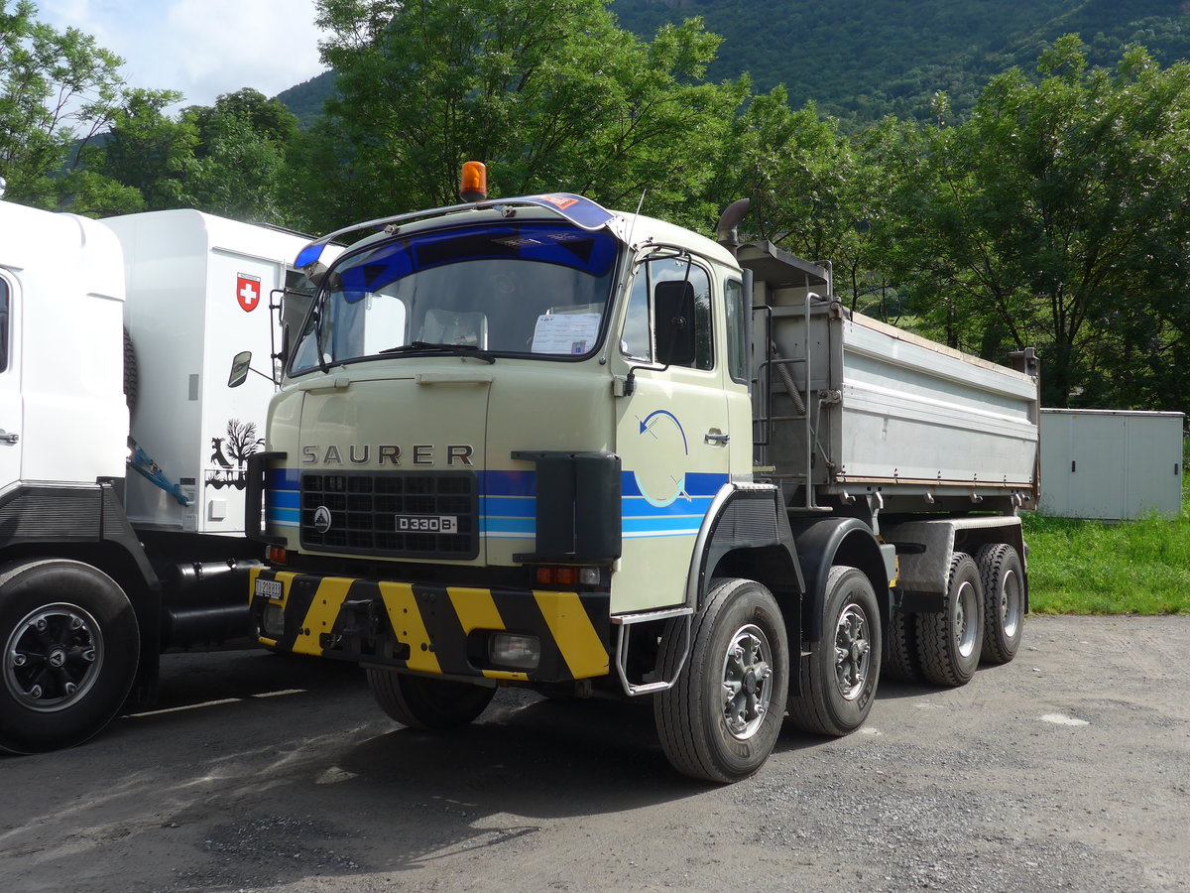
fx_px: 1169
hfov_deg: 54.0
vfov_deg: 41.8
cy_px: 446
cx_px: 595
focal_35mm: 34
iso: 80
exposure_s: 1/1300
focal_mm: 7
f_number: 2.8
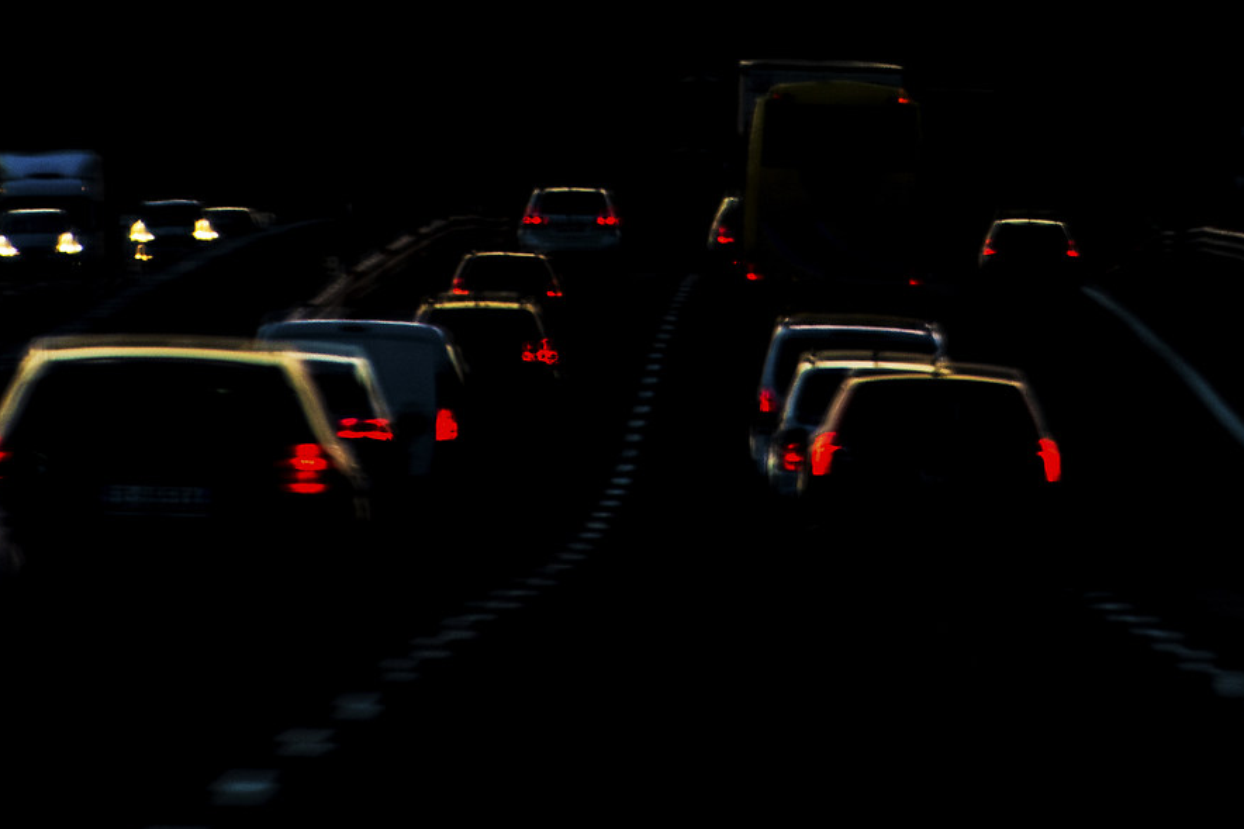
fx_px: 29538
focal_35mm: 855
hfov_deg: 2.4
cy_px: -245
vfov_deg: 1.6
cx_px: 903
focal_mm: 210
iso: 100
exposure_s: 1/100
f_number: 5.3
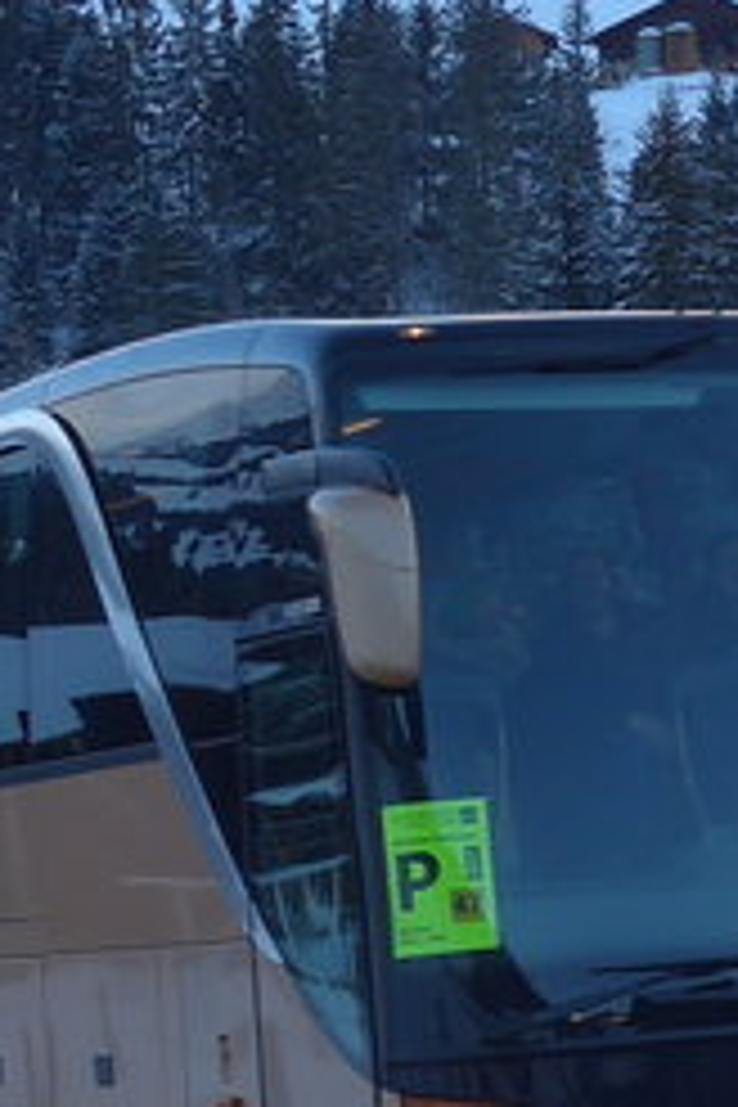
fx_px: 4520
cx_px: 963
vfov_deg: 14.0
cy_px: 648
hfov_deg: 9.2
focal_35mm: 147
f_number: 2.8
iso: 80
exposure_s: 1/320
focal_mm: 6
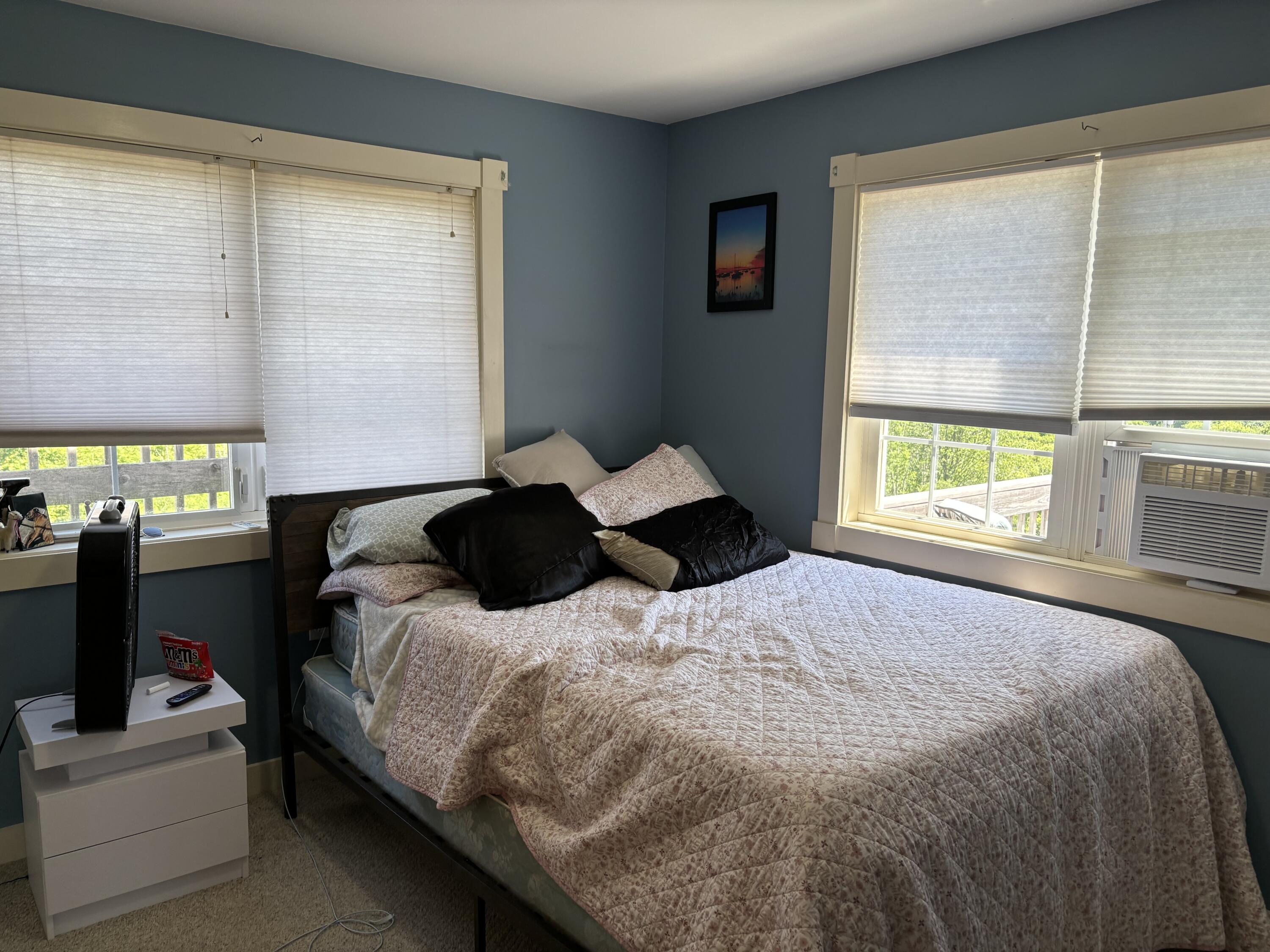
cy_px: 476
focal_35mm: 26
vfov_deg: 53.1
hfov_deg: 67.3
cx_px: 635
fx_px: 954
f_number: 1.6
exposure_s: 1/153
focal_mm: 5.96
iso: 40
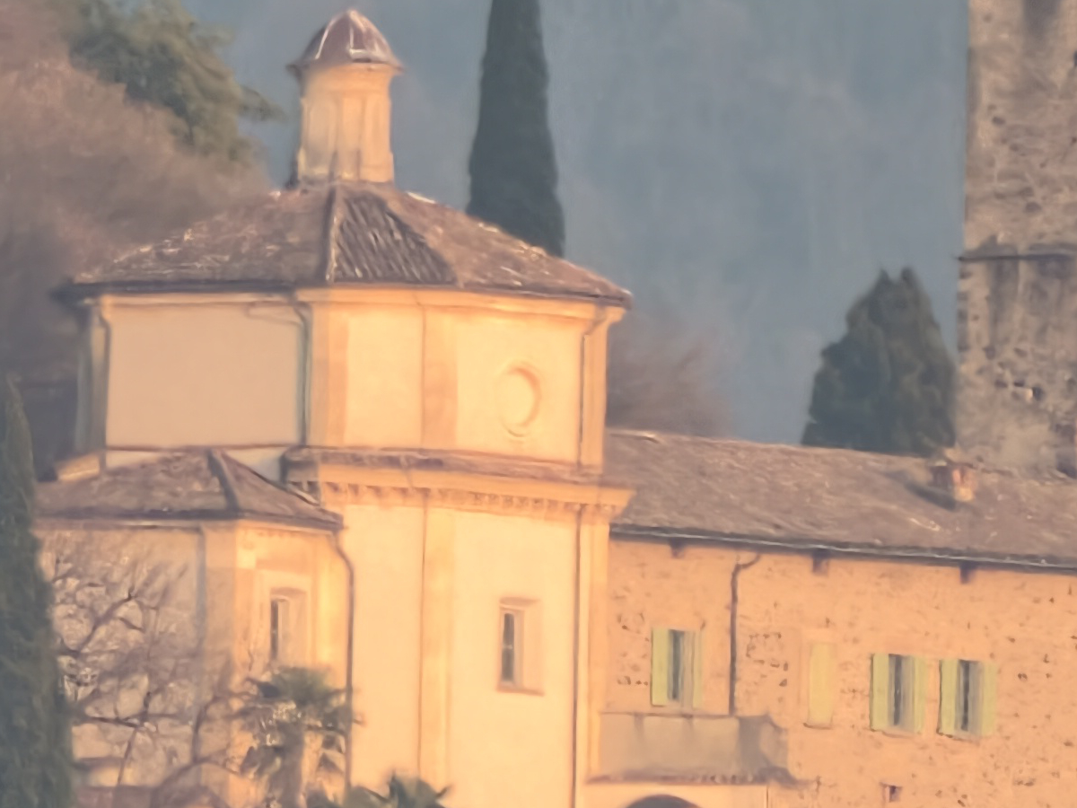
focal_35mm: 200
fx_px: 6223
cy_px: 404
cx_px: 538
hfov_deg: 9.9
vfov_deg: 7.4
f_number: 2.7
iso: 212
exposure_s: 1/100
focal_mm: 52.8
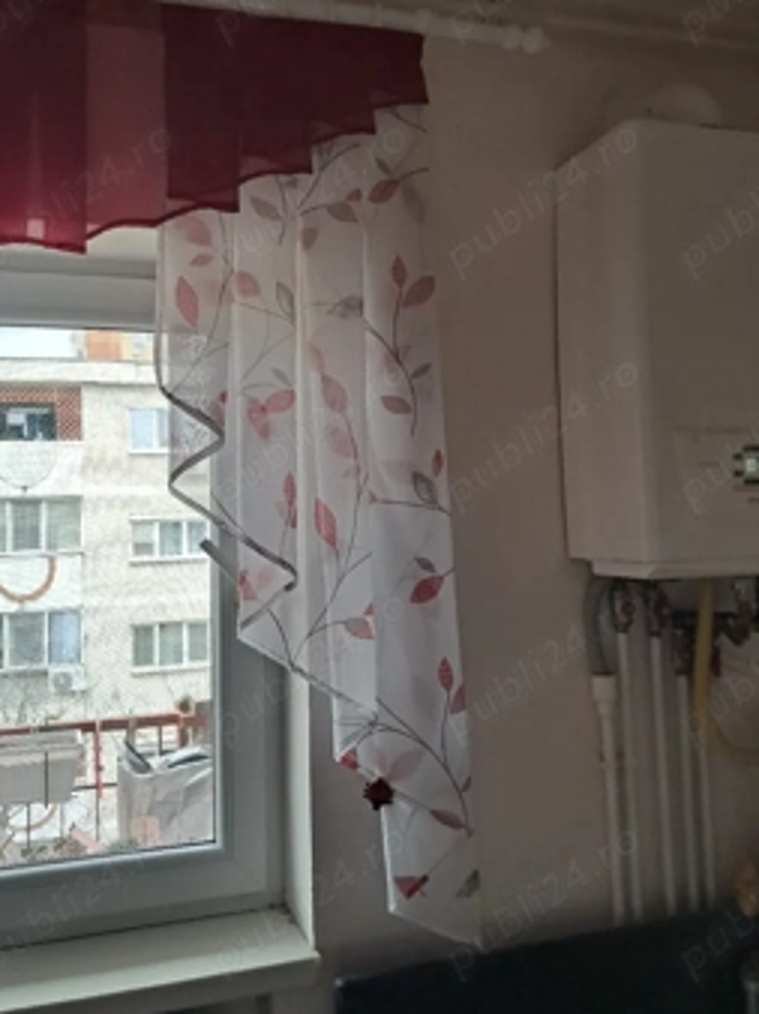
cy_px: 468
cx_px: 369
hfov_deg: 44.1
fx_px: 937
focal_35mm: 32
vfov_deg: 56.8
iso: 80
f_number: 1.8
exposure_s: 1/60.2
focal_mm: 4
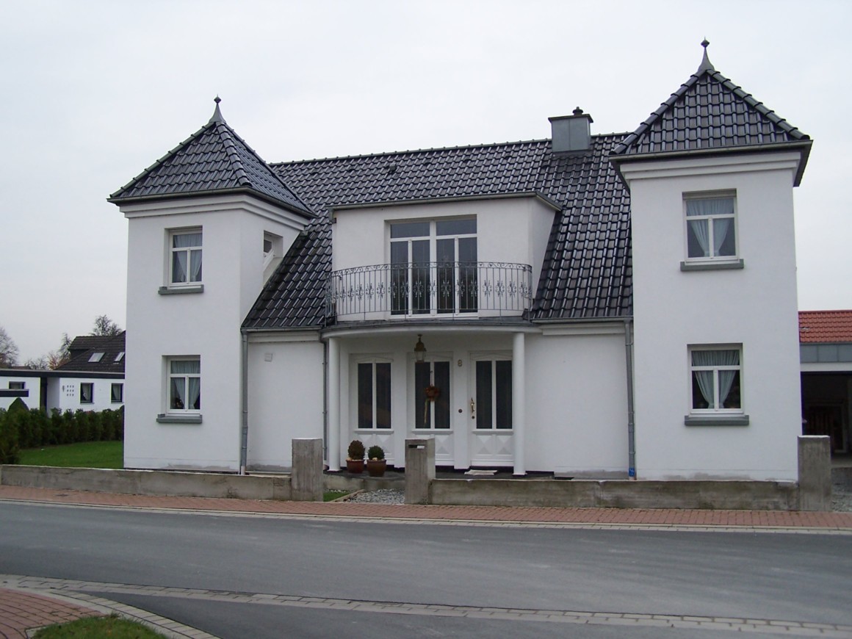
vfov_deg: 37.7
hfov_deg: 49.0
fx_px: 935
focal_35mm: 38
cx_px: 426
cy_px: 320
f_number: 2.8
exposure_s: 1/180
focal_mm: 6.3
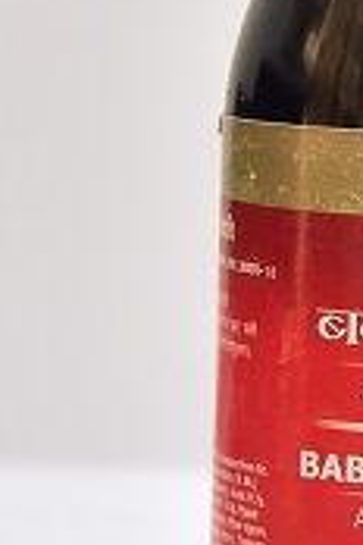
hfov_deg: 8.2
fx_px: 2511
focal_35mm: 166
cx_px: 469
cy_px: 175
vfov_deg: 12.4
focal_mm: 55
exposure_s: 1/125
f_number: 4.5
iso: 1600
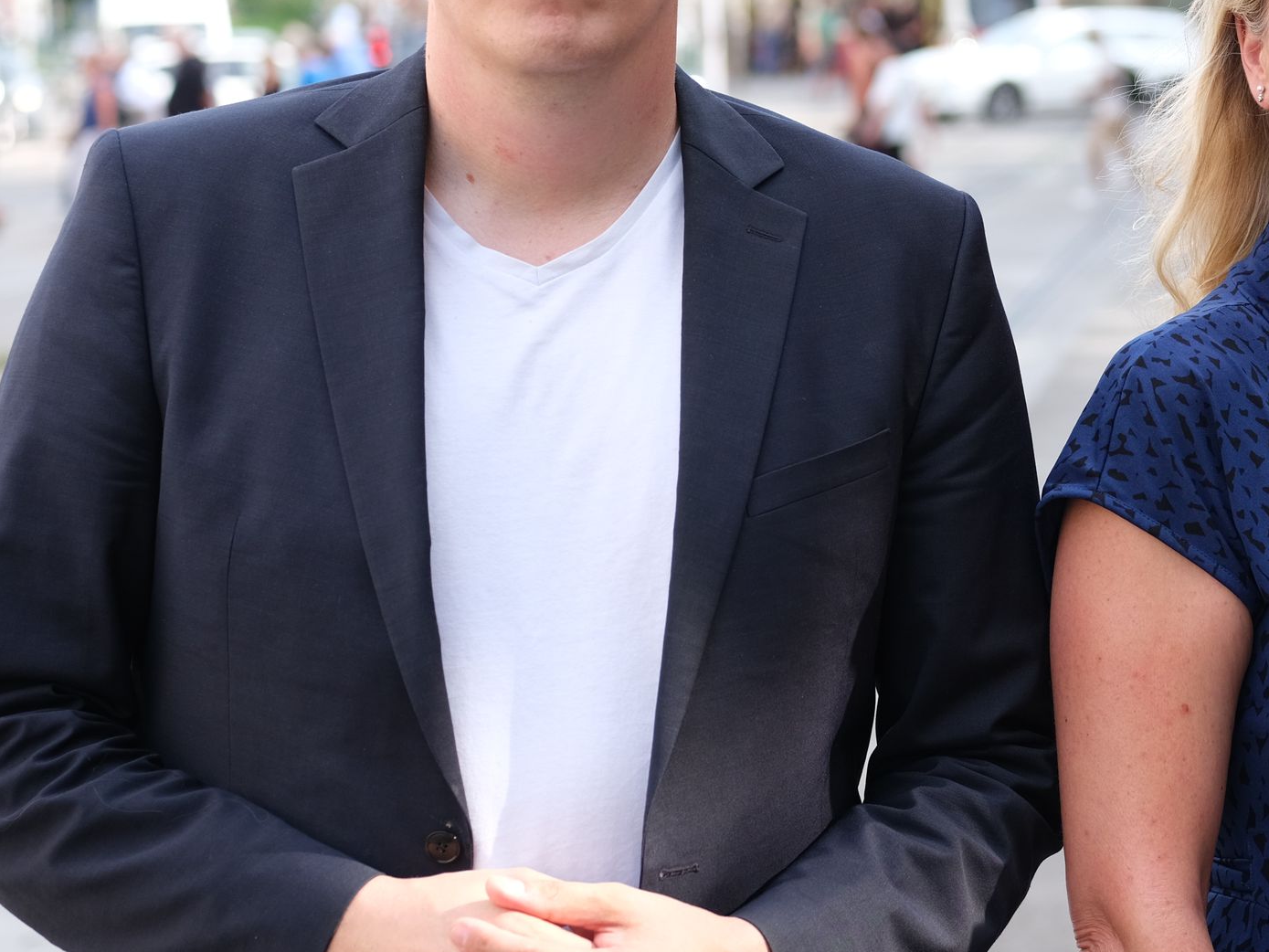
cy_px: 79
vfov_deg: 10.2
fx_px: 5279
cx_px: 1343
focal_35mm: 144
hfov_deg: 13.5
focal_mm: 63
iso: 400
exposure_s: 1/500
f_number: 4
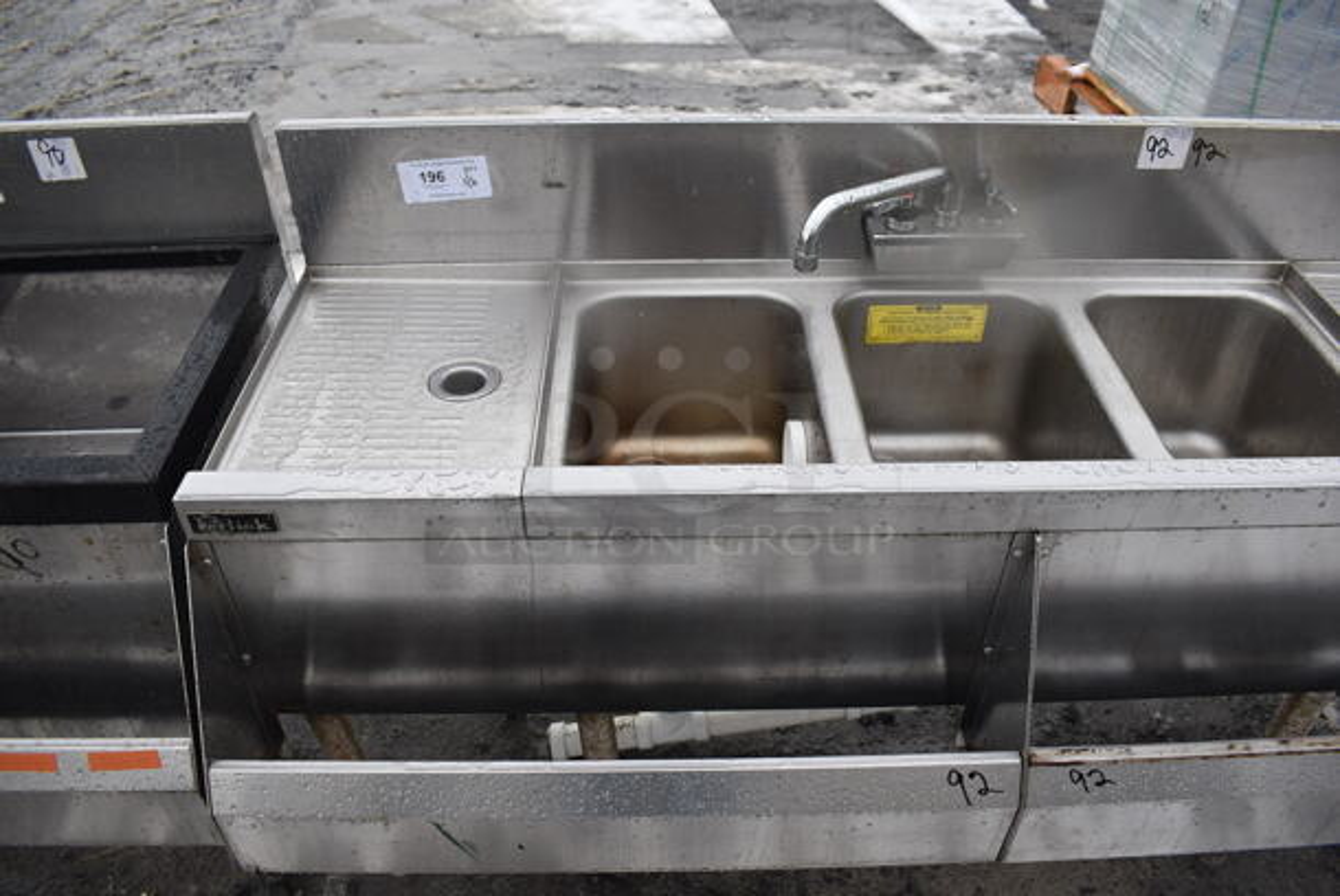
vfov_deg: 48.0
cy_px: 448
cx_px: 670
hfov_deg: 67.3
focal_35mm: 27
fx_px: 1006
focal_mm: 18
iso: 200
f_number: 5.6
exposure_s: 1/160
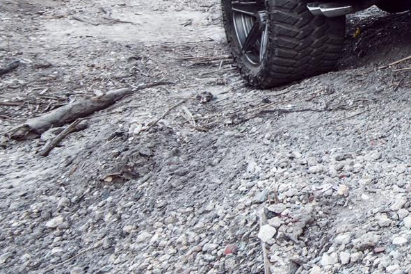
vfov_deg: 23.9
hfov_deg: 25.4
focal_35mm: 52
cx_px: 658
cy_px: -43
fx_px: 594
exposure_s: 1
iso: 100
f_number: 10
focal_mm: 16
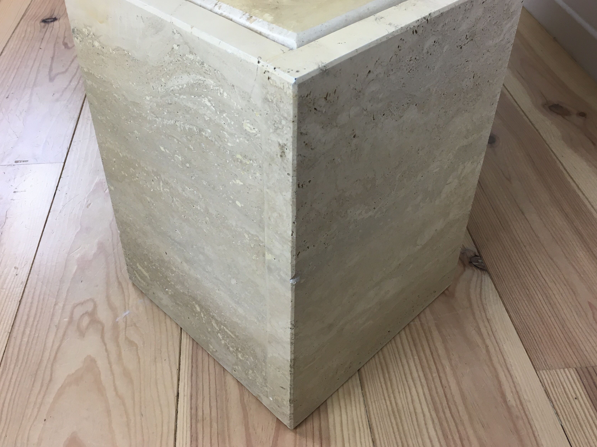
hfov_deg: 52.6
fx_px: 604
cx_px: 291
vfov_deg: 40.6
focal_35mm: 35
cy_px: 193
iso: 32
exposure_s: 1/33
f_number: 2.2
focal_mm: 4.15
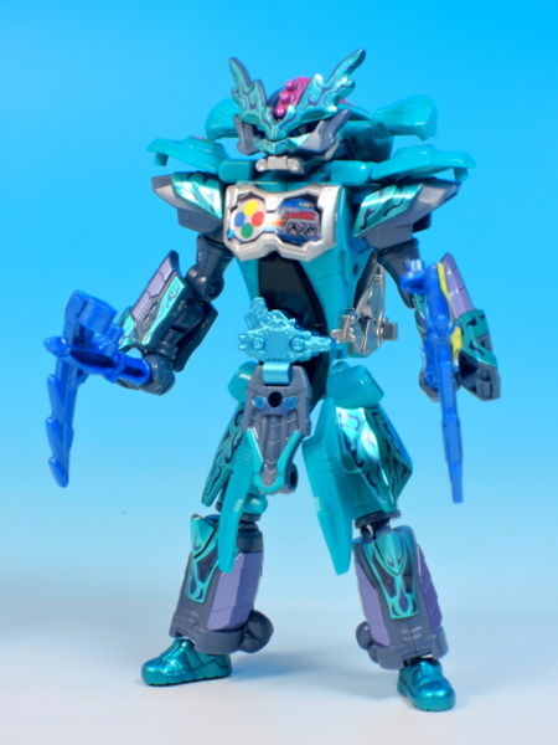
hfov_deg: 12.3
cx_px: 279
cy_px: 372
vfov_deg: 16.4
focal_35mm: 120
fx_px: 2579
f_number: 7.1
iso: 80
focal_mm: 25.5
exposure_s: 1.3
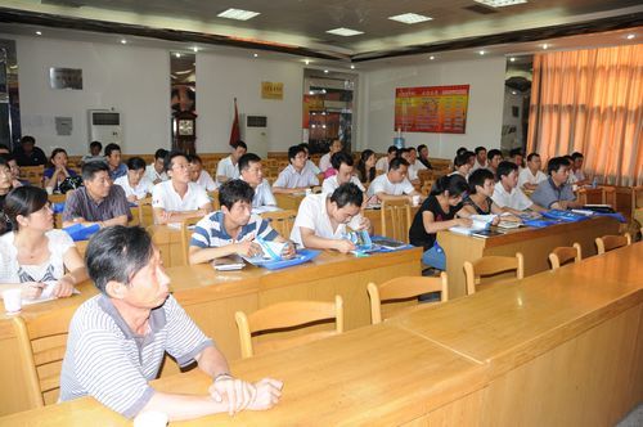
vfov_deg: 47.8
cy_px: 214
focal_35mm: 27
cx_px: 322
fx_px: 482
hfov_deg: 67.4
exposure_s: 1/100
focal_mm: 18
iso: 400
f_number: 4
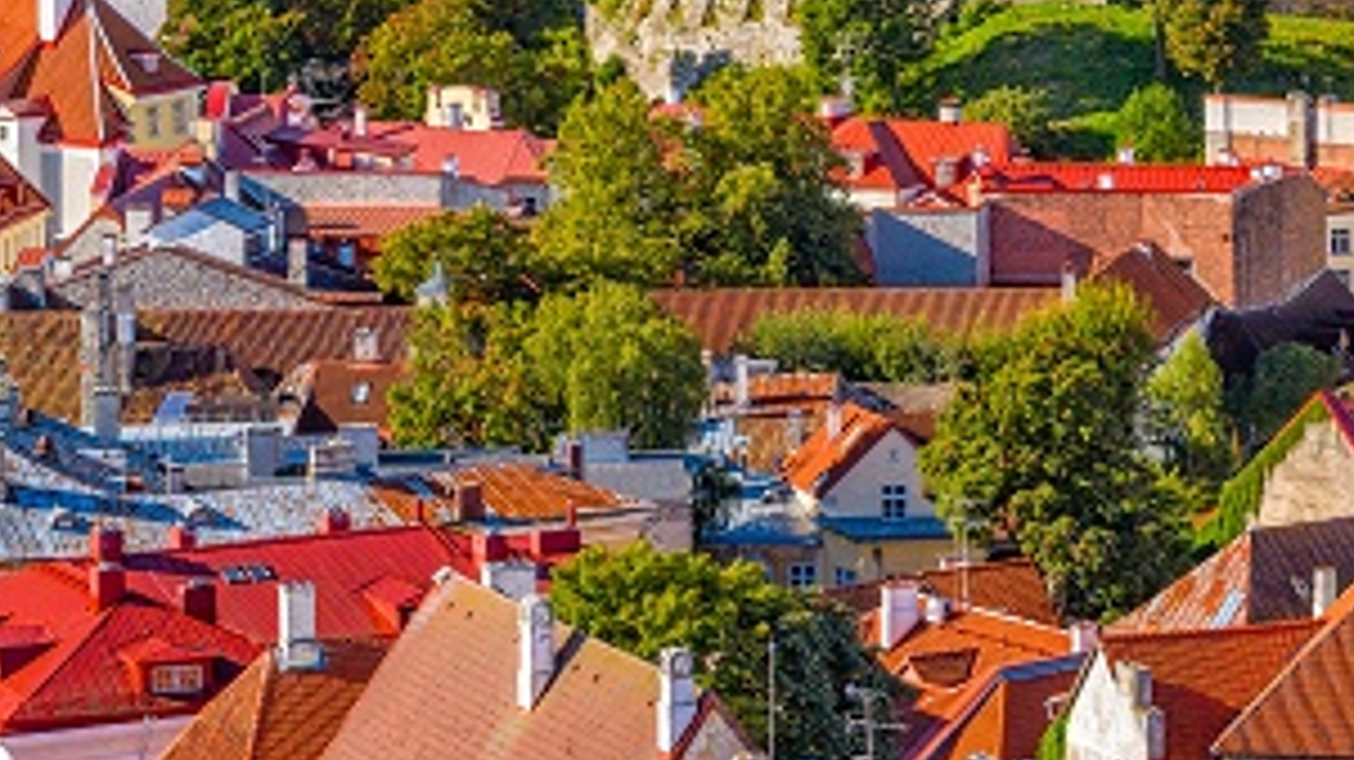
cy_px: -121
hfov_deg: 11.4
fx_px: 6747
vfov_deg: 6.4
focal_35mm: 188
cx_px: 1242
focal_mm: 90
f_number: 6.3
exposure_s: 1/100
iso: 160
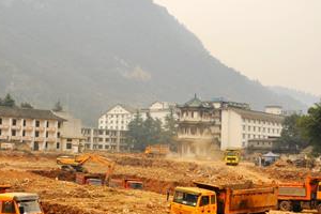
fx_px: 481
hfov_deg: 35.8
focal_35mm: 54
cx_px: 70
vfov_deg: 25.0
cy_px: 93
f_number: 5.6
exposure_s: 1/125
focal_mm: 18
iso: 200
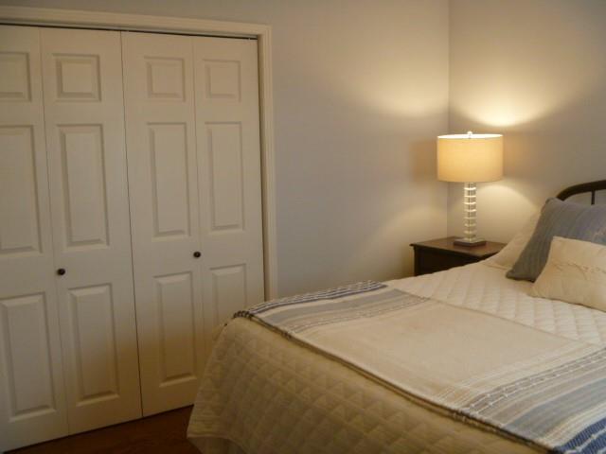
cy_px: 227
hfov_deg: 52.6
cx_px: 303
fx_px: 613
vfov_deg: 40.7
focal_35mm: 35
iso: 320
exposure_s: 1/30
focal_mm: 6.3
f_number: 3.5
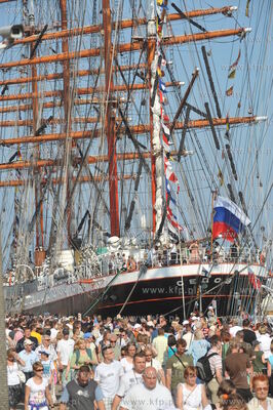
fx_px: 1595
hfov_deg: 9.8
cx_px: 136
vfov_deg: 14.7
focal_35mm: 140
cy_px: 205
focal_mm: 140
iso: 400
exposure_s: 1/1250
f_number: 8
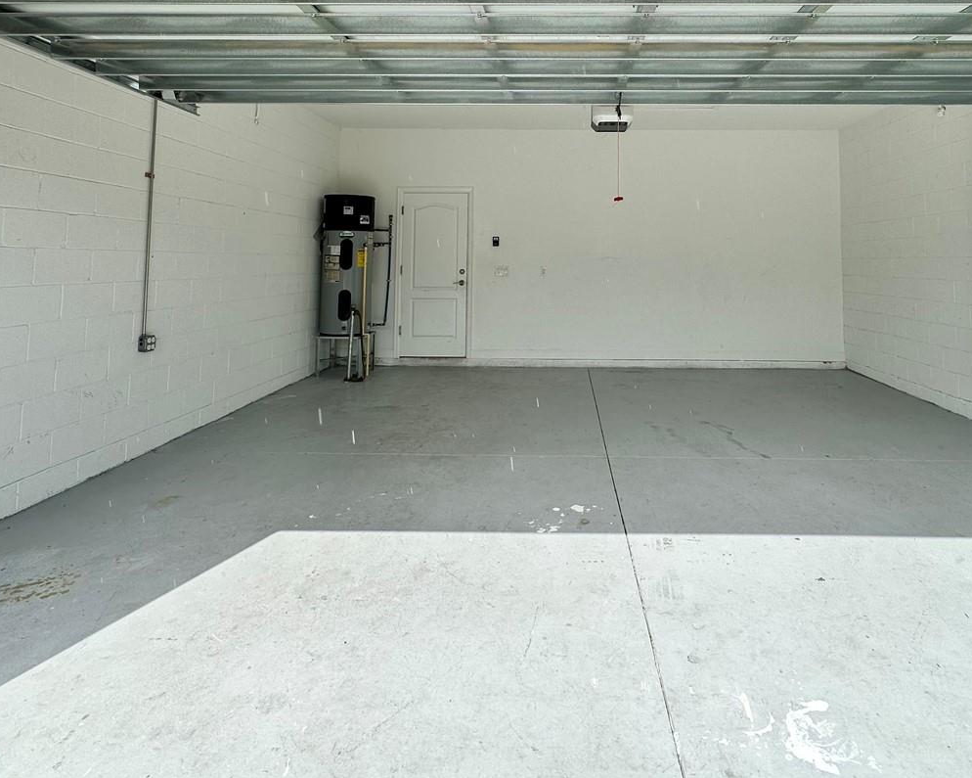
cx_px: 554
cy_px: 217
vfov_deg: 60.5
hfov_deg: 74.6
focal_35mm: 22
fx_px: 633
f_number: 2.2
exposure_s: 1/654
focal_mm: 2.22
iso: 40
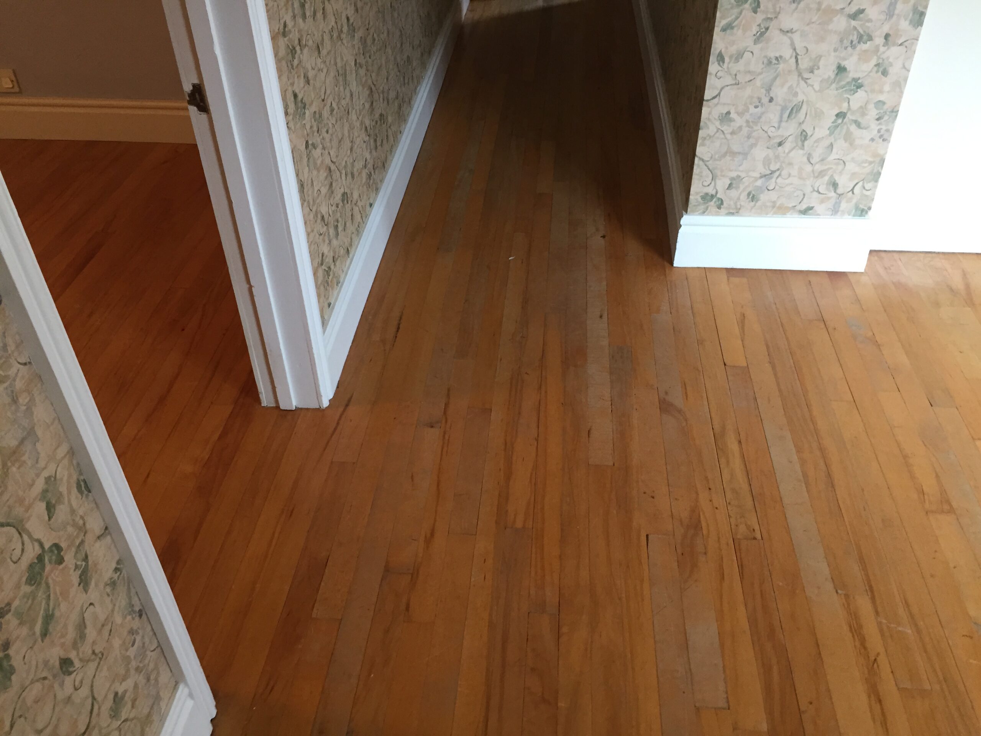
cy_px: 368
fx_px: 822
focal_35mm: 29
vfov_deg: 48.2
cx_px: 490
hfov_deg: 61.7
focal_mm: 4.15
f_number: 2.2
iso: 160
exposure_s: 1/33
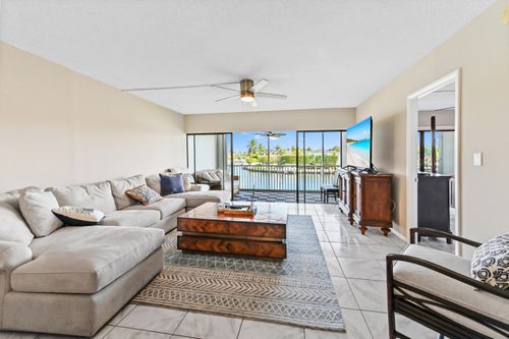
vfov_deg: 81.2
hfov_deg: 104.3
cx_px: 254
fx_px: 198
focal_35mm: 14
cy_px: 170
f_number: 9
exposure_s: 1/125
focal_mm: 14
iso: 1250
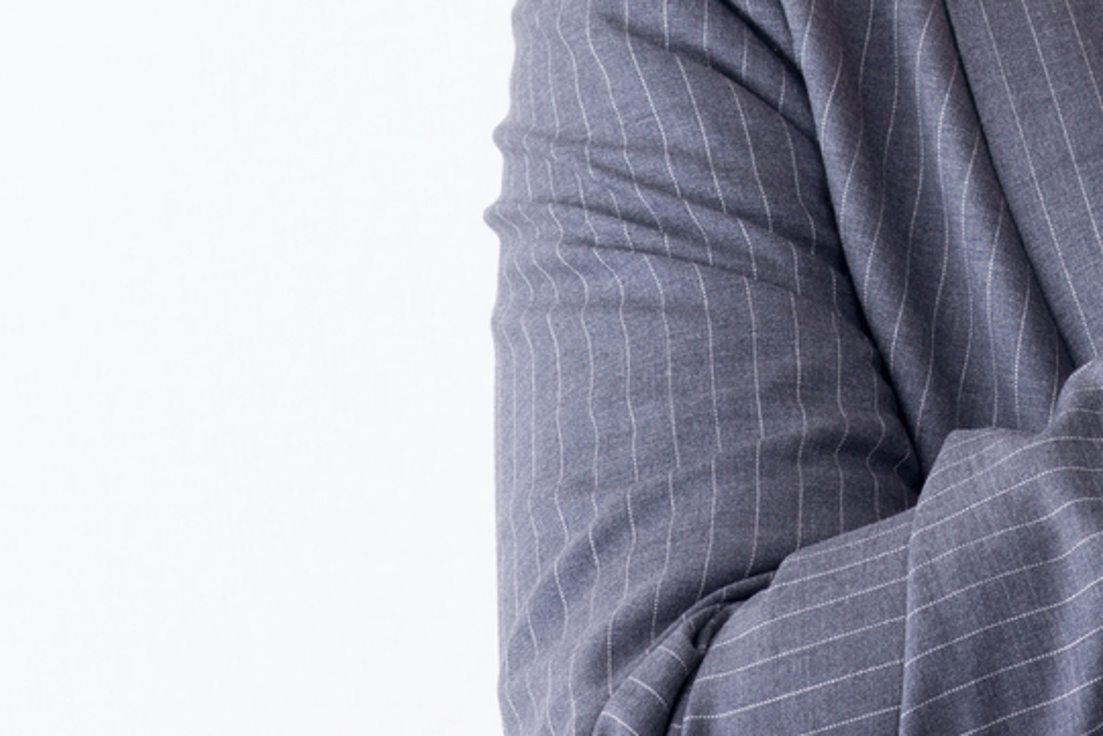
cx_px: 1503
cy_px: -547
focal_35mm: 314
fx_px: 9623
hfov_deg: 6.5
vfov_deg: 4.3
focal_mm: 85
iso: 100
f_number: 9
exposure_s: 1/125
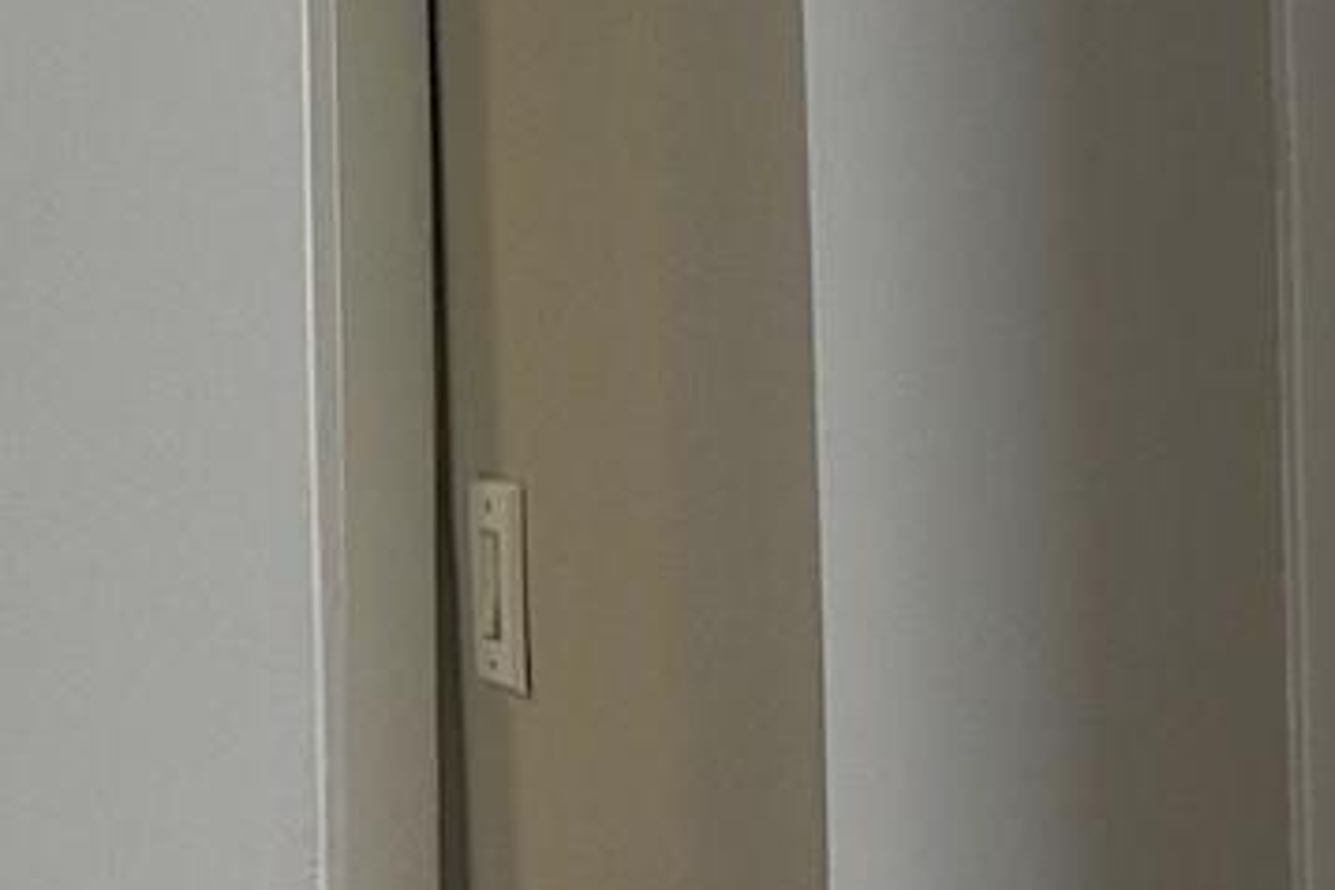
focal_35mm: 143
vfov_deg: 9.6
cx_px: 2543
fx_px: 5303
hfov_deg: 12.8
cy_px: 340
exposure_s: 1/120
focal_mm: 6.86
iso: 125
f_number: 1.78
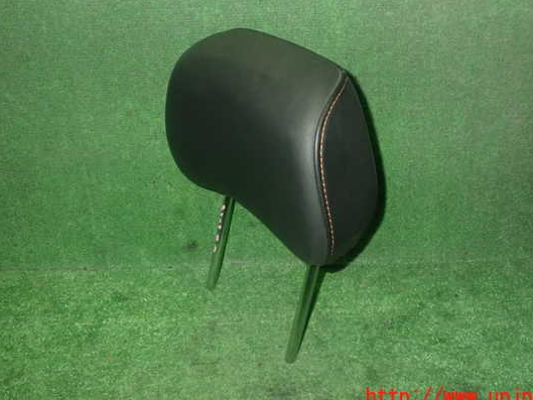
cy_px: 183
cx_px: 291
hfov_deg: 53.9
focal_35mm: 34
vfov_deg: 41.8
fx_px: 524
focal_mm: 5.4
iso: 800
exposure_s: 1/30
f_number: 6.3
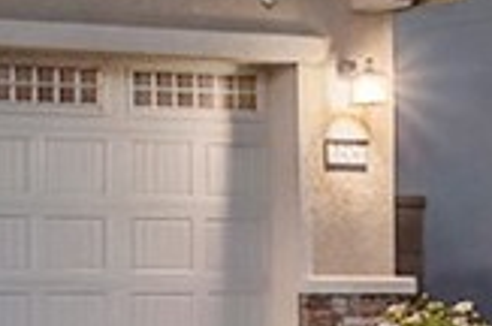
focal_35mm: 88
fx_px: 1200
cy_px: 355
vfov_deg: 15.1
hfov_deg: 14.4
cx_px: -709
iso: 500
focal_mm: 14
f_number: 20
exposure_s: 1/160
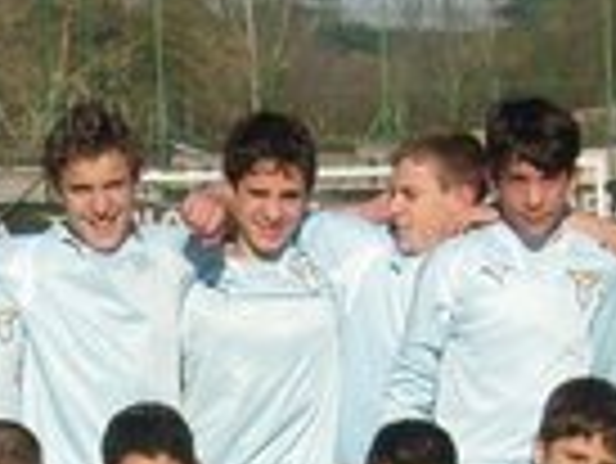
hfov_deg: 9.7
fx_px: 3633
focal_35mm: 204
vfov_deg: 7.2
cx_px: 247
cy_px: 554
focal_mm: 5.8
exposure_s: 1/350
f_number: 7.1
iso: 80
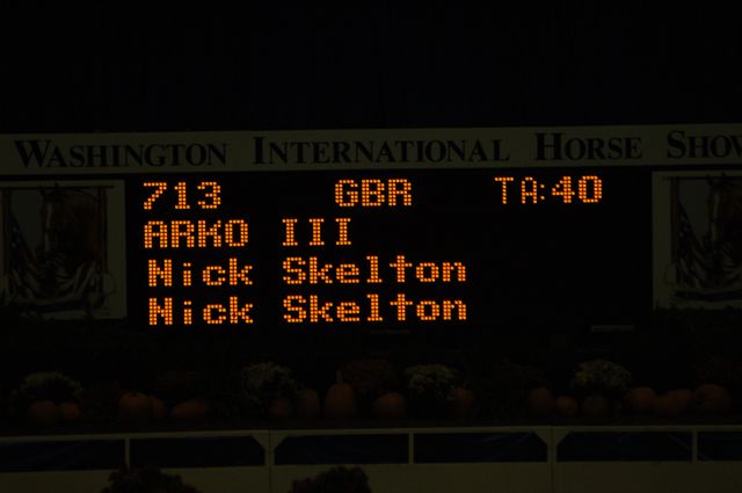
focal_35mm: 450
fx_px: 9263
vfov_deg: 3.0
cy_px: 246
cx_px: 371
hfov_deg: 4.6
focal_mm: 300
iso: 400
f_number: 5.6
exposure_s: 1/250
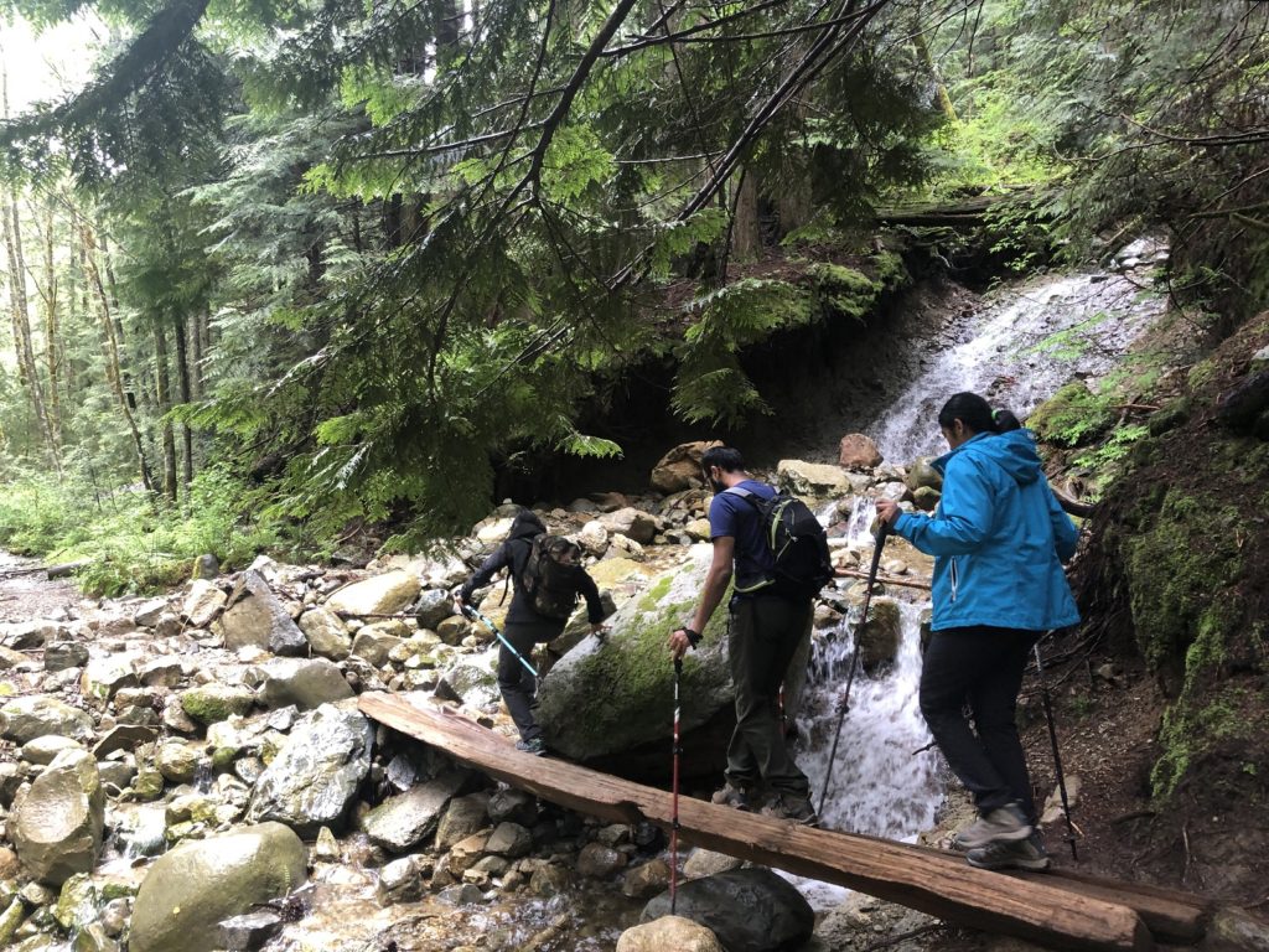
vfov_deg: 49.7
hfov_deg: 63.4
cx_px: 634
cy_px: 476
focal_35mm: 28
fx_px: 1026
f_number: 1.8
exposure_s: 1/17
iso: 40
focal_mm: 3.99
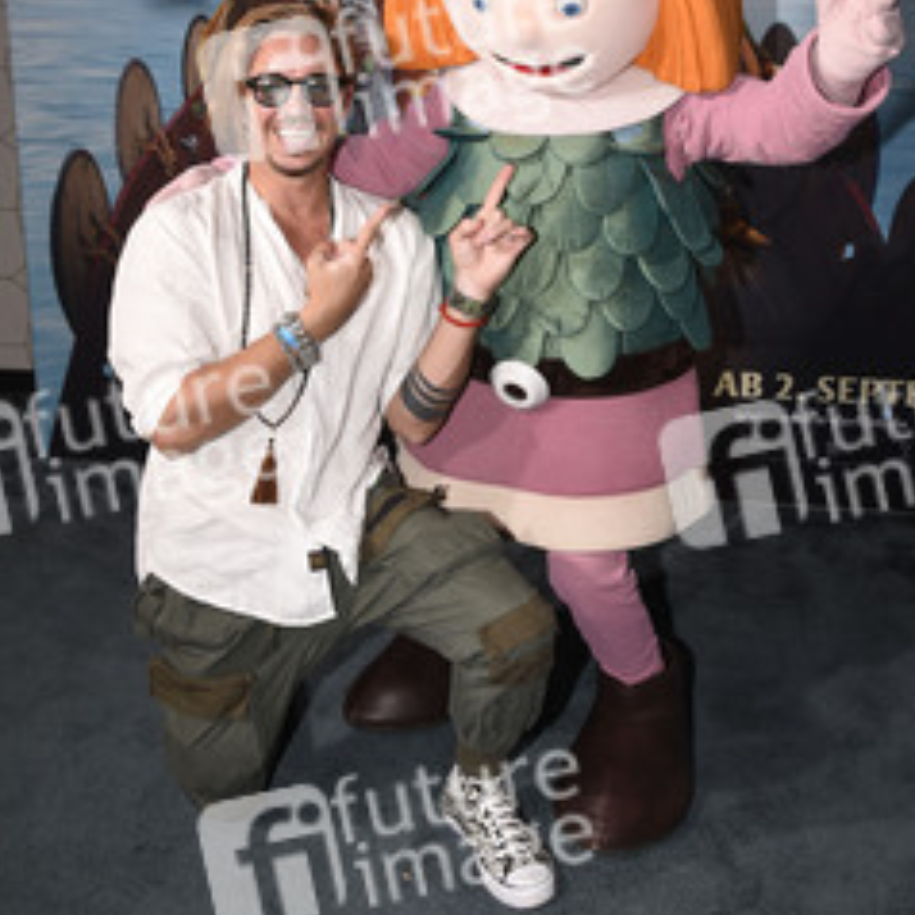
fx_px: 1196
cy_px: 265
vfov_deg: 41.0
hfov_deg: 41.8
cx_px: 507
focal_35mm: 40
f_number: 6.3
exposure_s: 1/125
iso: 1000
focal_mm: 28
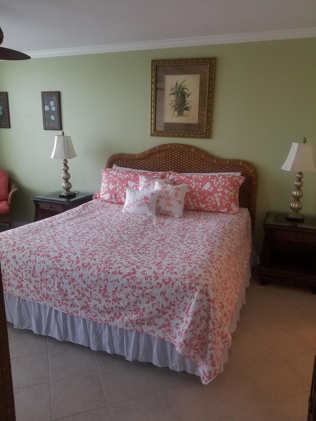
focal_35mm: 26
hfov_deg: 53.1
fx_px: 316
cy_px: 210
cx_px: 158
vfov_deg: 67.3
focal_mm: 4.25
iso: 100
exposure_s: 1/60
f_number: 1.7
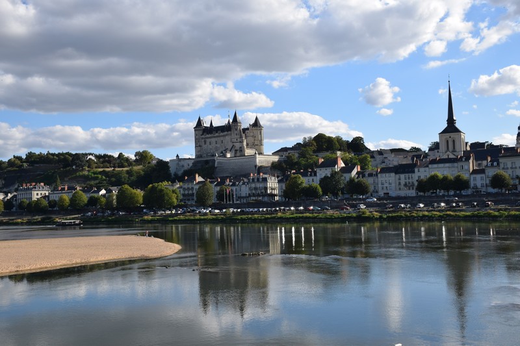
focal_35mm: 40
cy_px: 173
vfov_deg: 33.0
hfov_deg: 47.9
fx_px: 585
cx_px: 260
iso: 200
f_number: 10
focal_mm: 27
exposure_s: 1/400
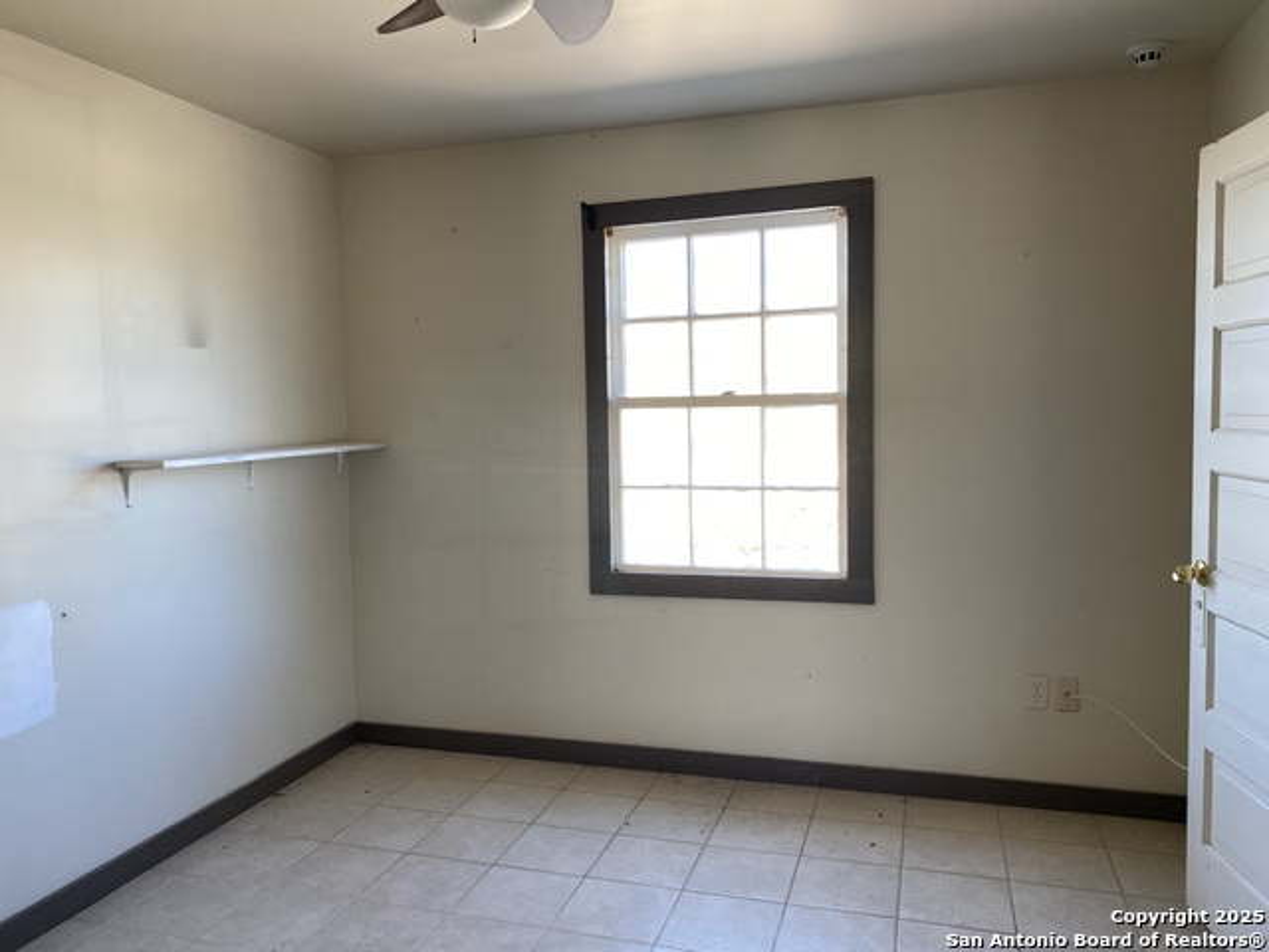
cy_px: 476
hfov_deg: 67.3
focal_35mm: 26
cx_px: 634
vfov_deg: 53.1
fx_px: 953
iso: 80
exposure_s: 1/121
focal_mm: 4.25
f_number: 1.8
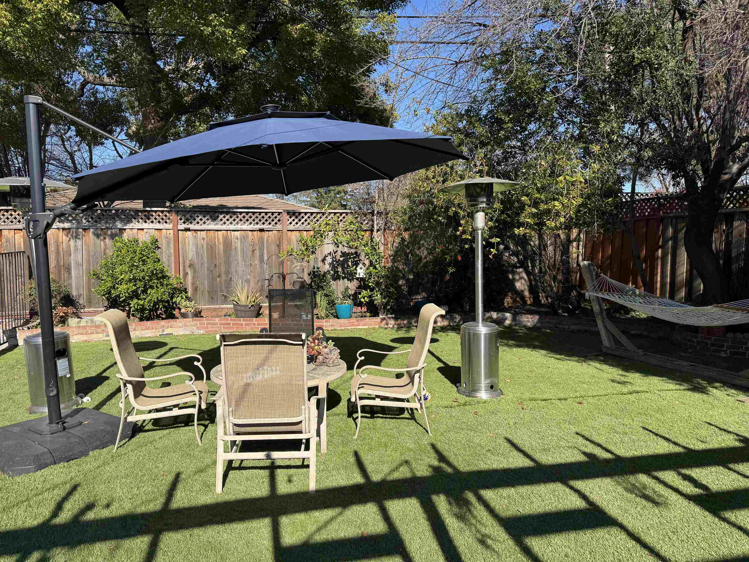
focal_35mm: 24
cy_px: 281
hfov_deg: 71.6
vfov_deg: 56.8
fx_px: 519
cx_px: 374
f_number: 1.78
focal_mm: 6.76
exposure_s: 1/2710
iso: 80
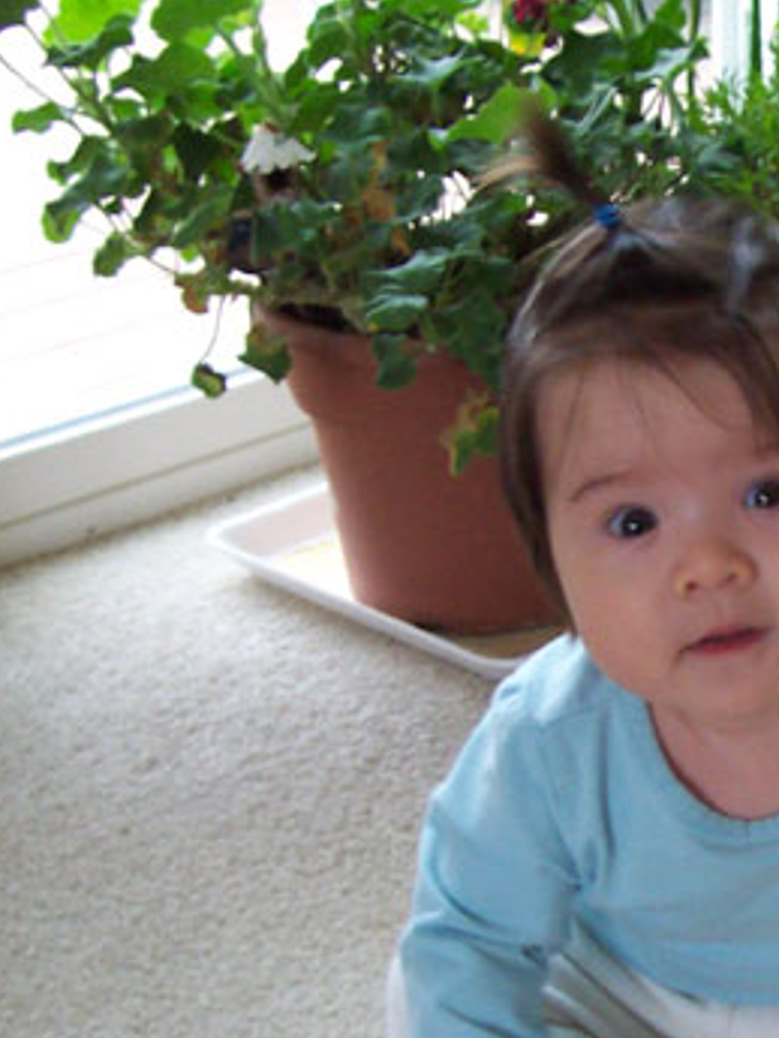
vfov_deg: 25.8
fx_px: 2249
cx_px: 818
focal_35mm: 75
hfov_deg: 19.0
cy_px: 718
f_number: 2.8
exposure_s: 1/15
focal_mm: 5.6
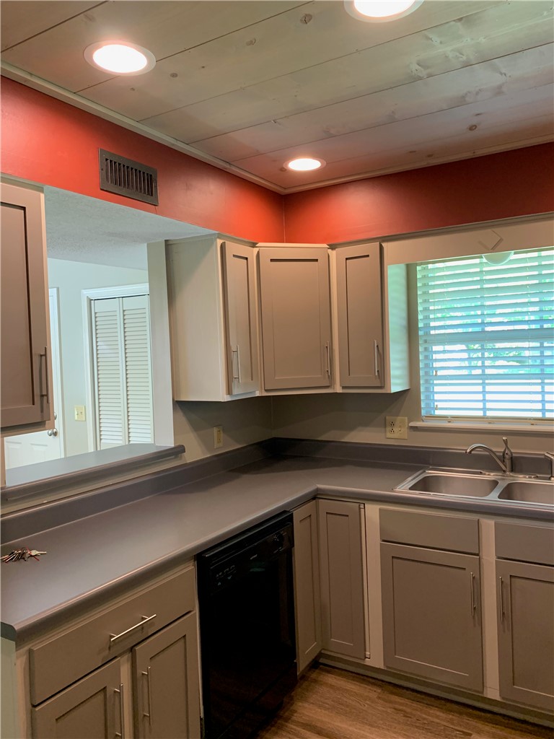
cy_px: 370
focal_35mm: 26
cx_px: 277
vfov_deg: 67.3
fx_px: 555
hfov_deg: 53.1
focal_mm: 4.25
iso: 160
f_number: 1.8
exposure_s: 1/60
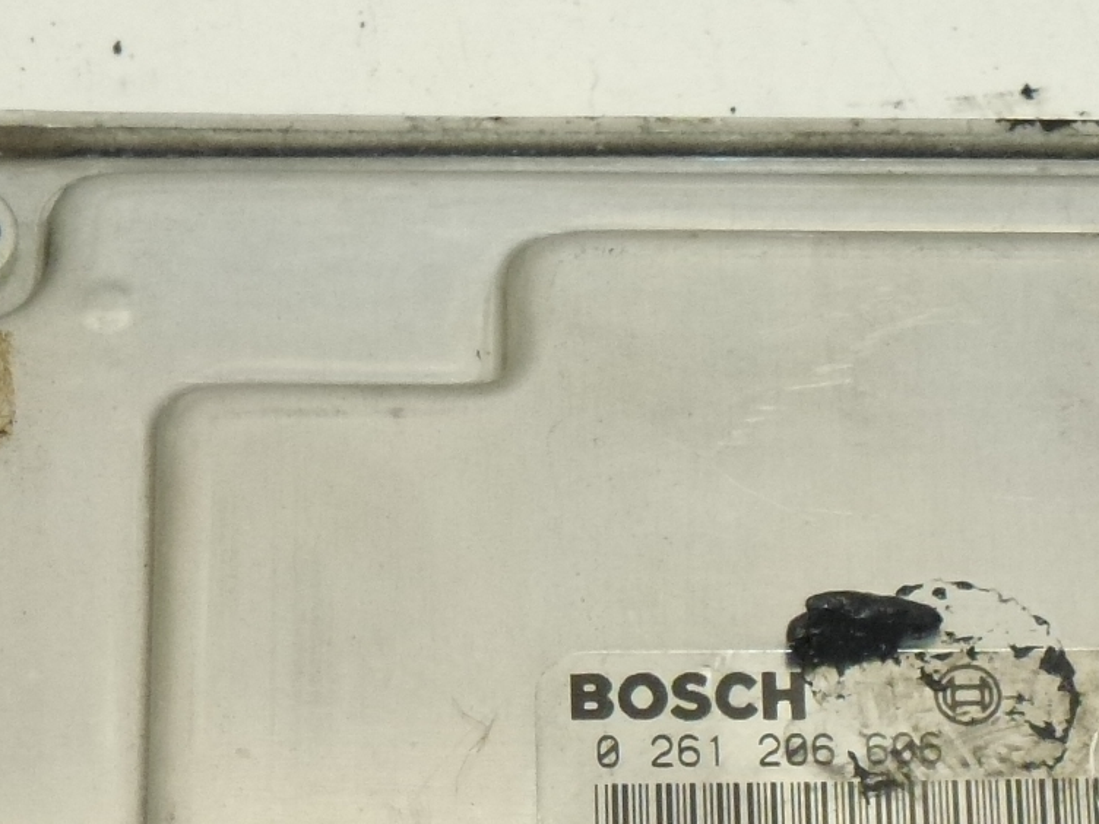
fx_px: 6572
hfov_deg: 9.5
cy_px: 823
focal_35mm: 207
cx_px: 989
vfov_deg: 7.1
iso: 400
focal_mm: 13.6
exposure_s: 1/200
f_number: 4.7
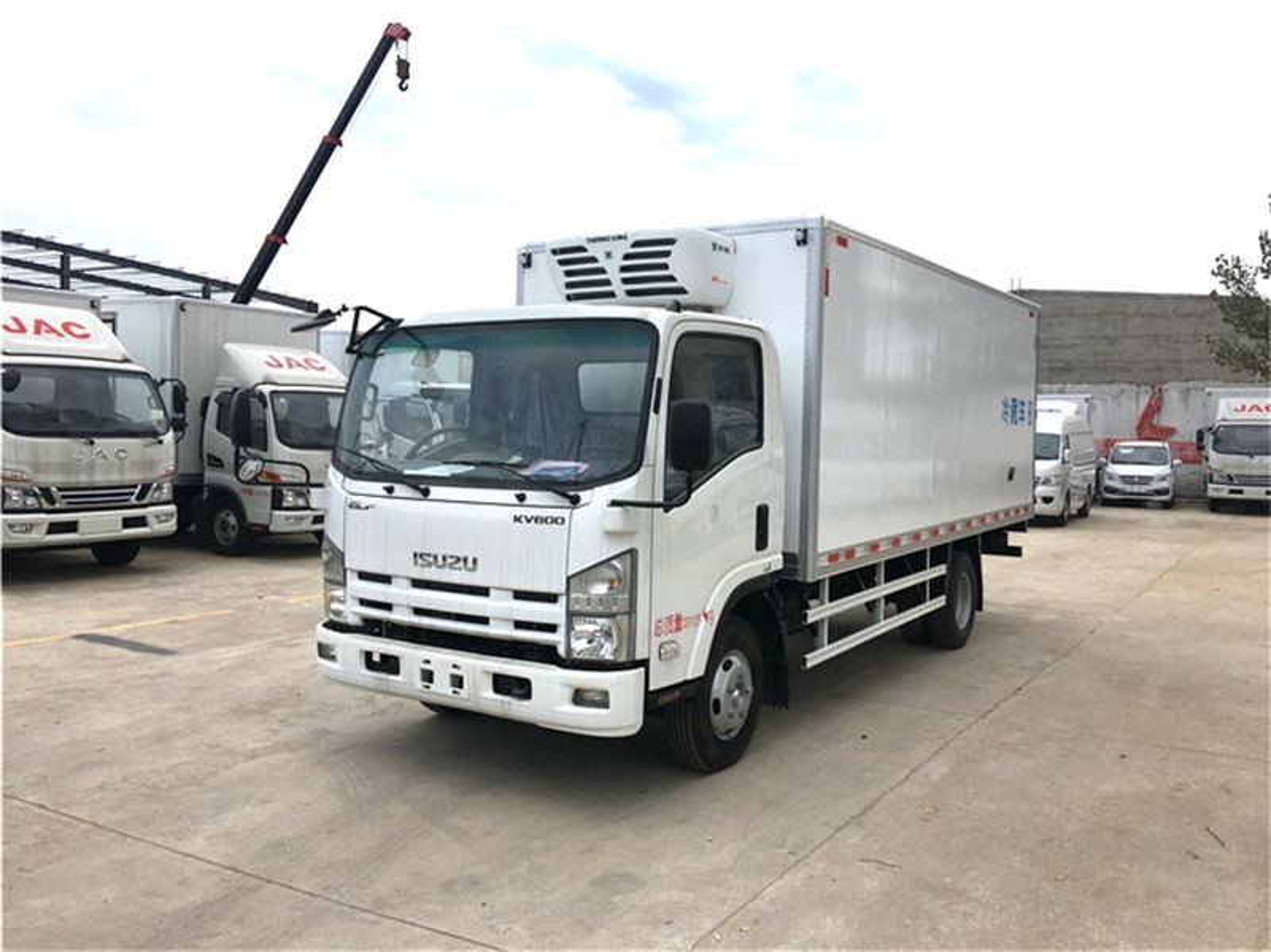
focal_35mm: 29
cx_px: 636
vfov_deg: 48.2
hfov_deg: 61.7
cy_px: 476
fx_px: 1064
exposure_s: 1/472
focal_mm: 4.15
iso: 25
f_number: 2.2
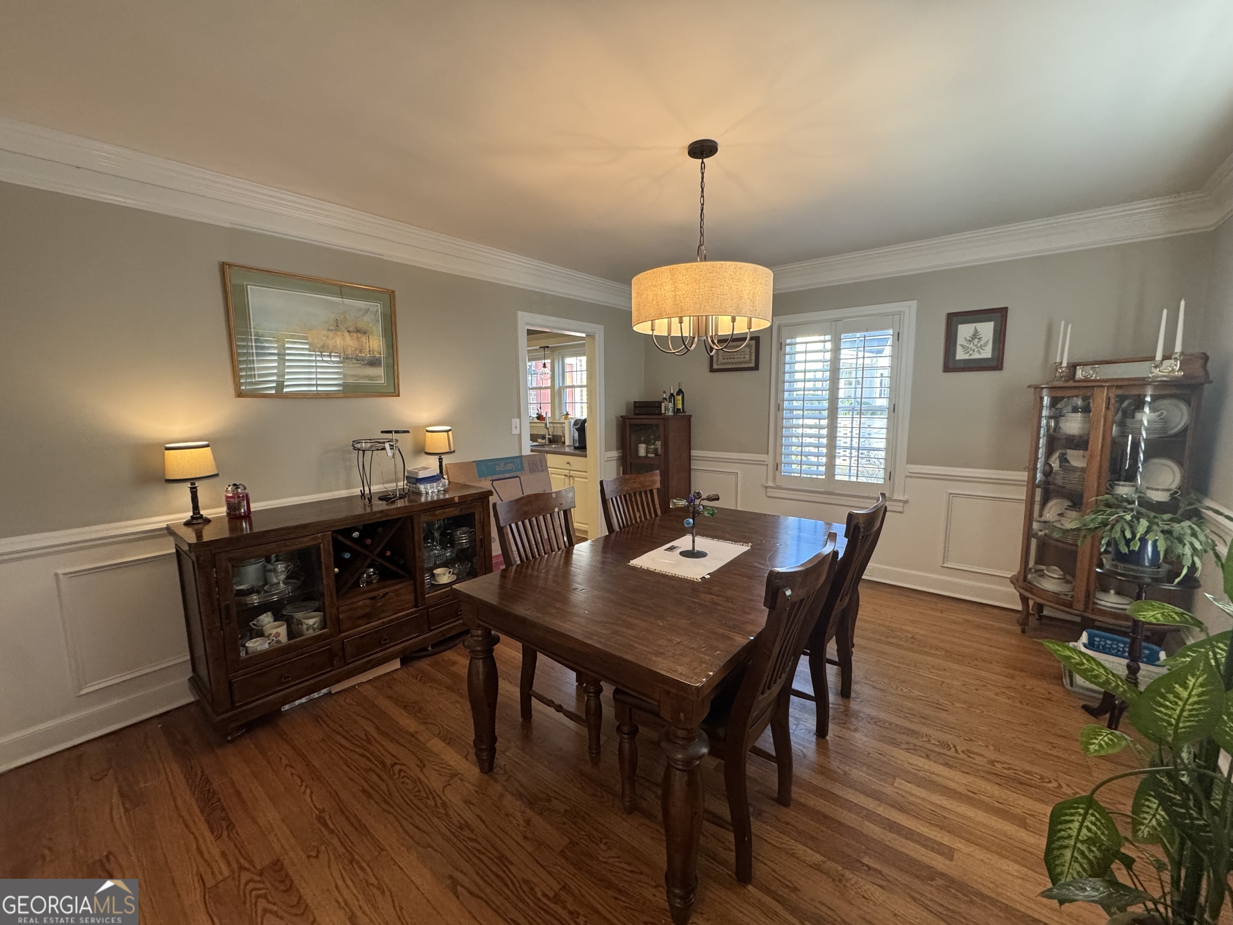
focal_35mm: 14
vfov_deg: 85.7
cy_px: 462
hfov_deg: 102.1
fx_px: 499
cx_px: 616
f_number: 2.2
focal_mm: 2.22
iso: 320
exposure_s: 1/120
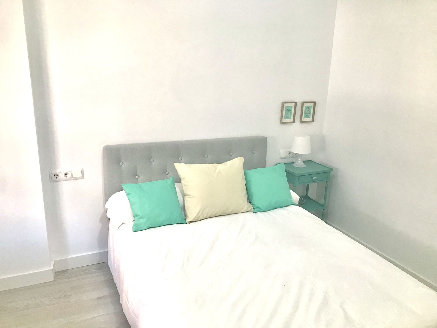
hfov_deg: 63.4
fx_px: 353
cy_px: 164
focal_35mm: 28
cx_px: 218
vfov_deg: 49.7
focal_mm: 3.99
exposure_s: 1/33
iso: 32
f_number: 1.8
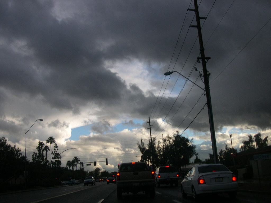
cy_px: 102
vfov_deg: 37.7
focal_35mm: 38
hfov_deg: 49.0
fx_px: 297
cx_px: 136
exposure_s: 1/127
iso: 100
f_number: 7.6
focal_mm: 8
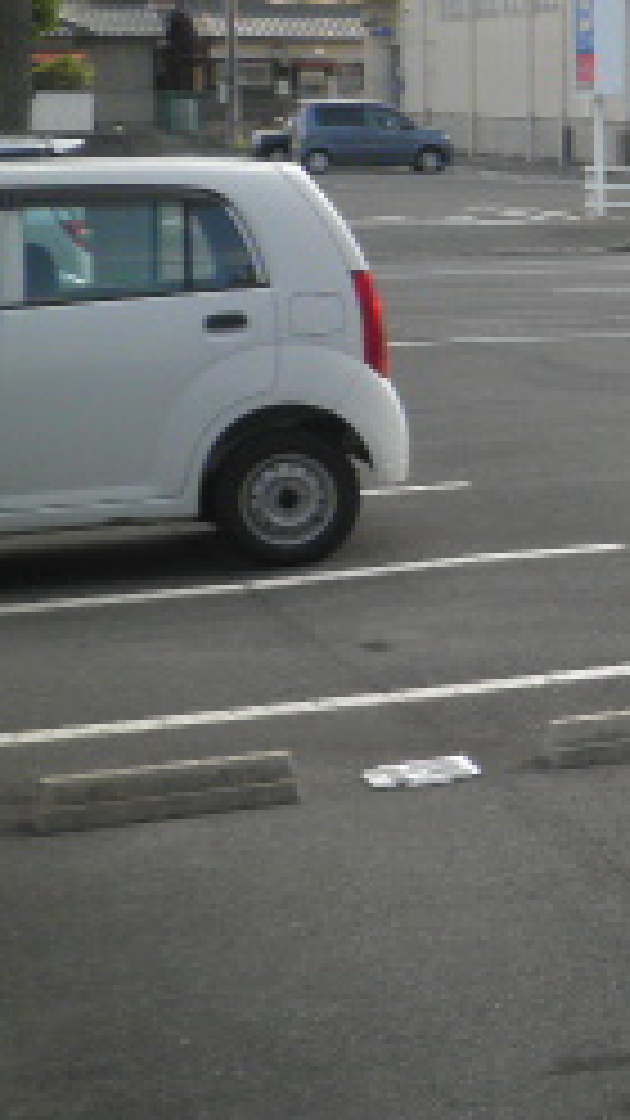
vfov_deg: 21.0
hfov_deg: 10.8
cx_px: 1310
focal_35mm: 101
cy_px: 288
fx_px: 3001
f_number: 3.1
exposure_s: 1/400
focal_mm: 6.4
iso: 64
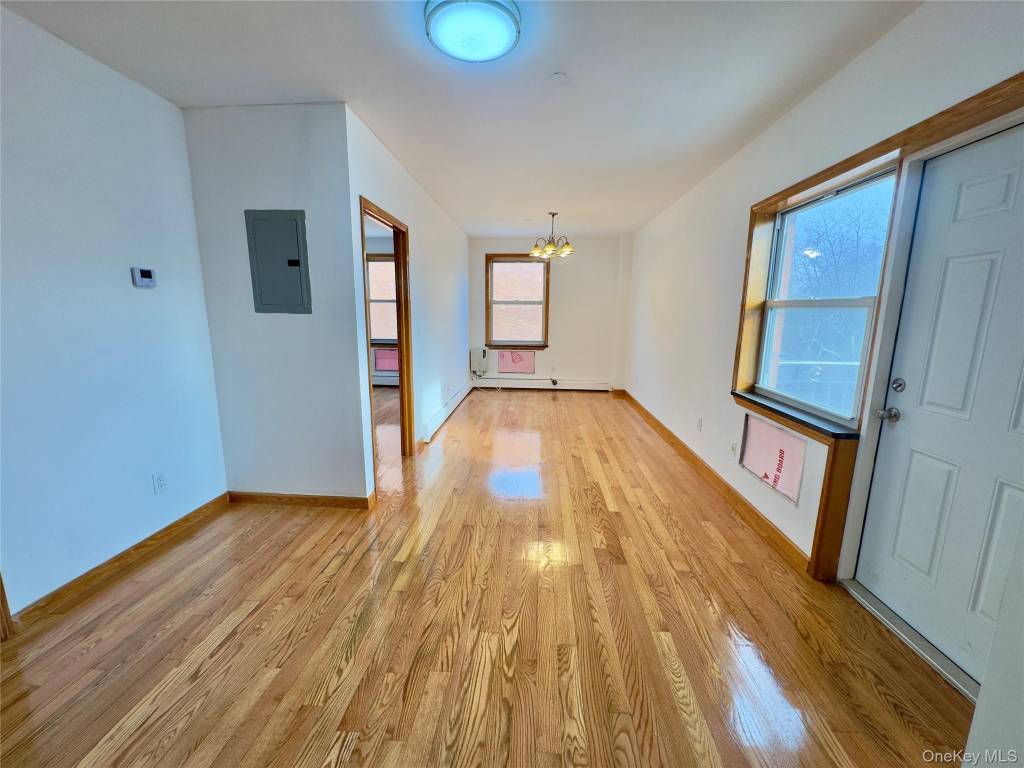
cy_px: 384
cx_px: 512
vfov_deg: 85.7
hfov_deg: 102.1
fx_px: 414
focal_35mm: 14
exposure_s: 1/120
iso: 80
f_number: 2.2
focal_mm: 2.22
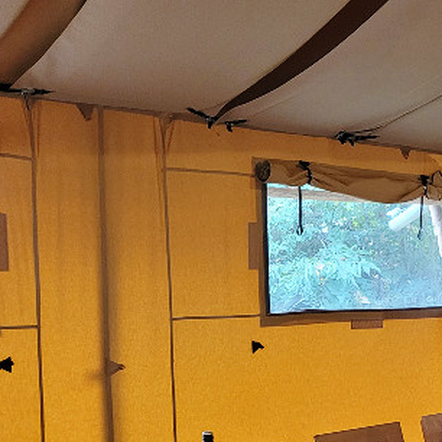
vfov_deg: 27.6
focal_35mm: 60
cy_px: 393
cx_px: 511
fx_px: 867
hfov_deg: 26.0
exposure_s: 1/50
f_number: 1.8
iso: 500
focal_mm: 5.4
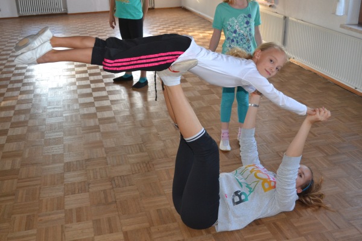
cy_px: 120
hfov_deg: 49.6
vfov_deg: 34.2
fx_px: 392
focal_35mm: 39
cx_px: 181
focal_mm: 26
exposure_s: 1/60
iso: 900
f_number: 4.2
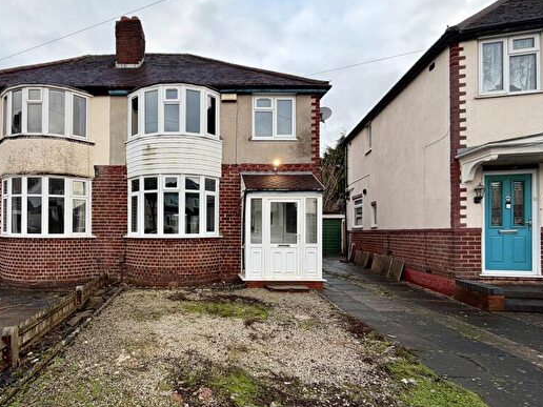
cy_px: 231
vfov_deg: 68.4
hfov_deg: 82.5
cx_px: 193
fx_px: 298
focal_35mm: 19
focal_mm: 2.22
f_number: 2.2
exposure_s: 1/134
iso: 40
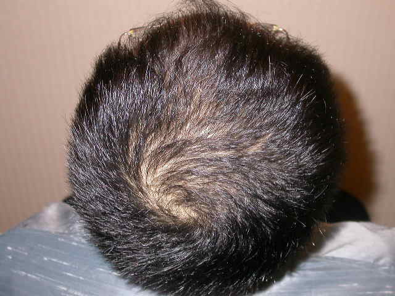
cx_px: 198
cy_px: 148
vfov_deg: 23.7
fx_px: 707
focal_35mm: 62
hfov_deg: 31.2
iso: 100
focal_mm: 12.9
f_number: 3.1
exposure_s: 1/60.3
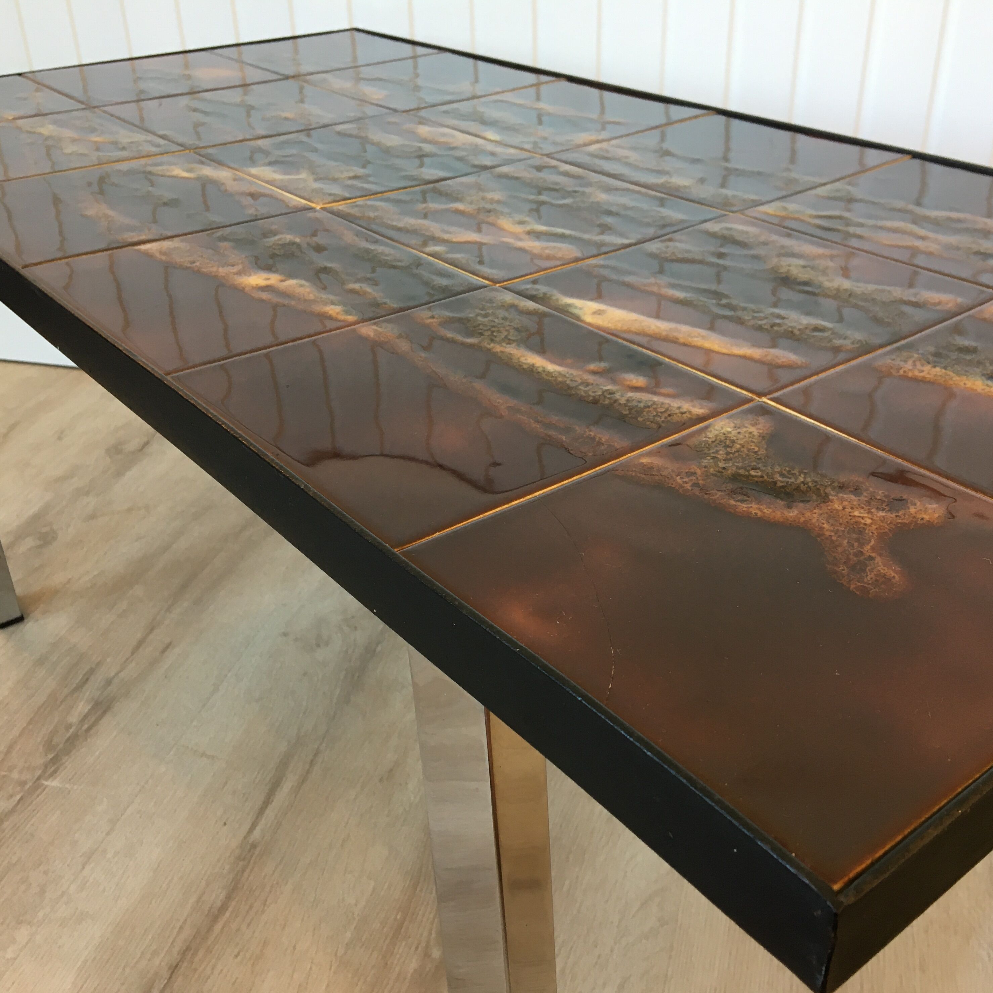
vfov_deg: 47.2
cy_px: 506
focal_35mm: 35
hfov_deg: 47.2
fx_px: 1136
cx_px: 543
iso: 64
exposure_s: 1/33
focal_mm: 4.15
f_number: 2.2
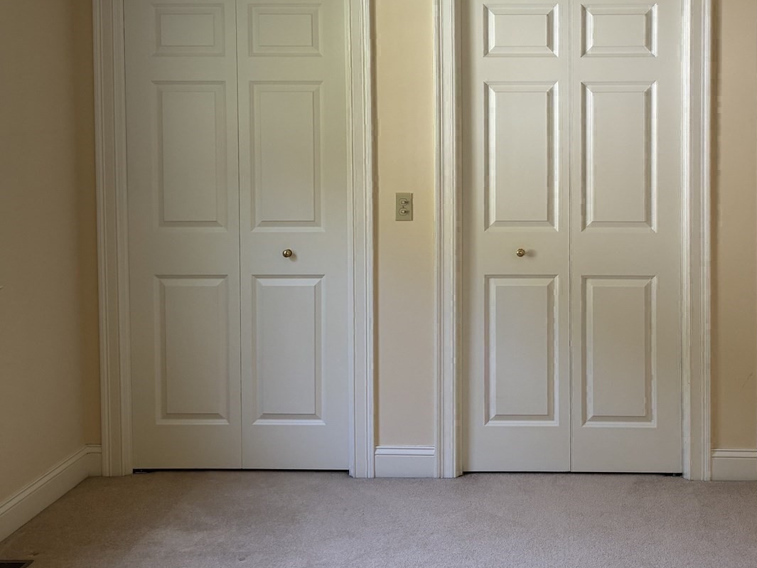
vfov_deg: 28.7
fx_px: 1094
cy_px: 141
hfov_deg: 37.5
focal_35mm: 50
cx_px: 546
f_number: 1.6
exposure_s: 1/60
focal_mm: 5.96
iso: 100
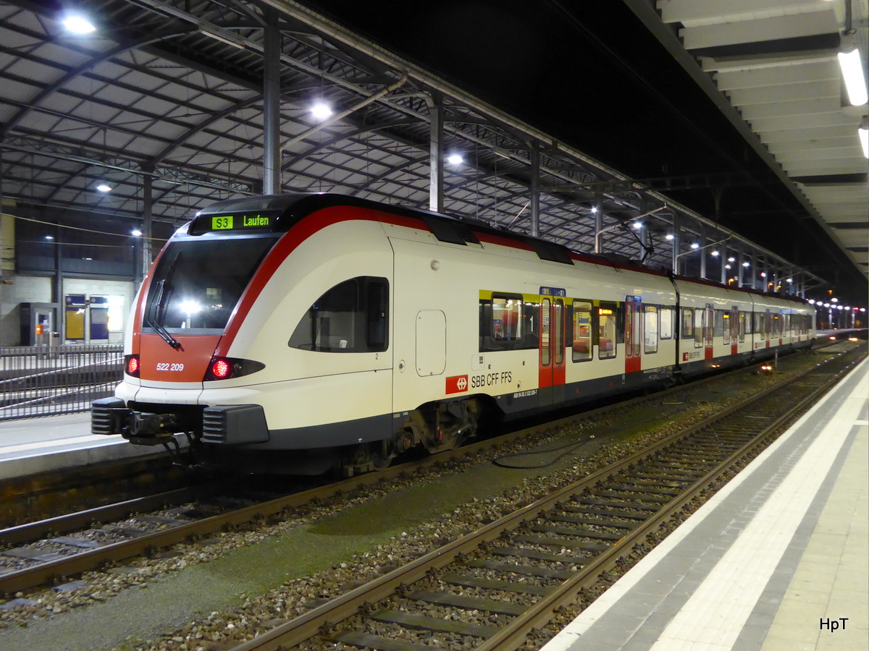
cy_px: 326
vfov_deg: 39.7
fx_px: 904
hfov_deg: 51.4
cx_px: 434
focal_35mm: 36
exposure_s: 1/8
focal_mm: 6.3
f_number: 3.7
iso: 800
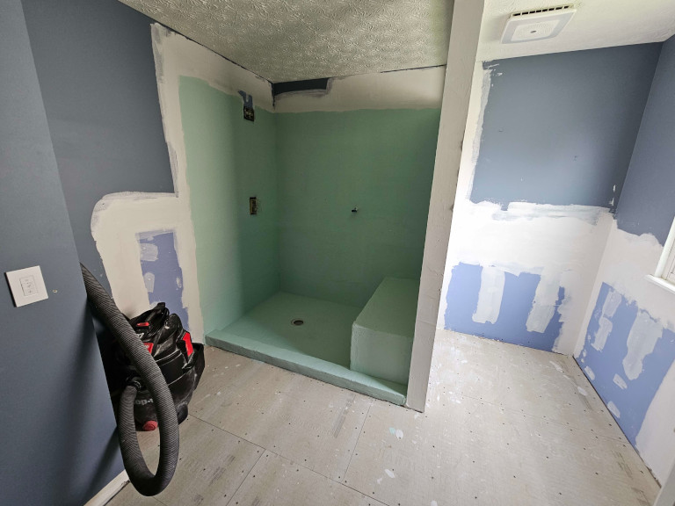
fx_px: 253
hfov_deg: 106.2
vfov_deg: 89.9
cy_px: 253
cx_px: 338
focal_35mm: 13
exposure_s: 1/60
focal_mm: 2.2
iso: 200
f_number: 2.2
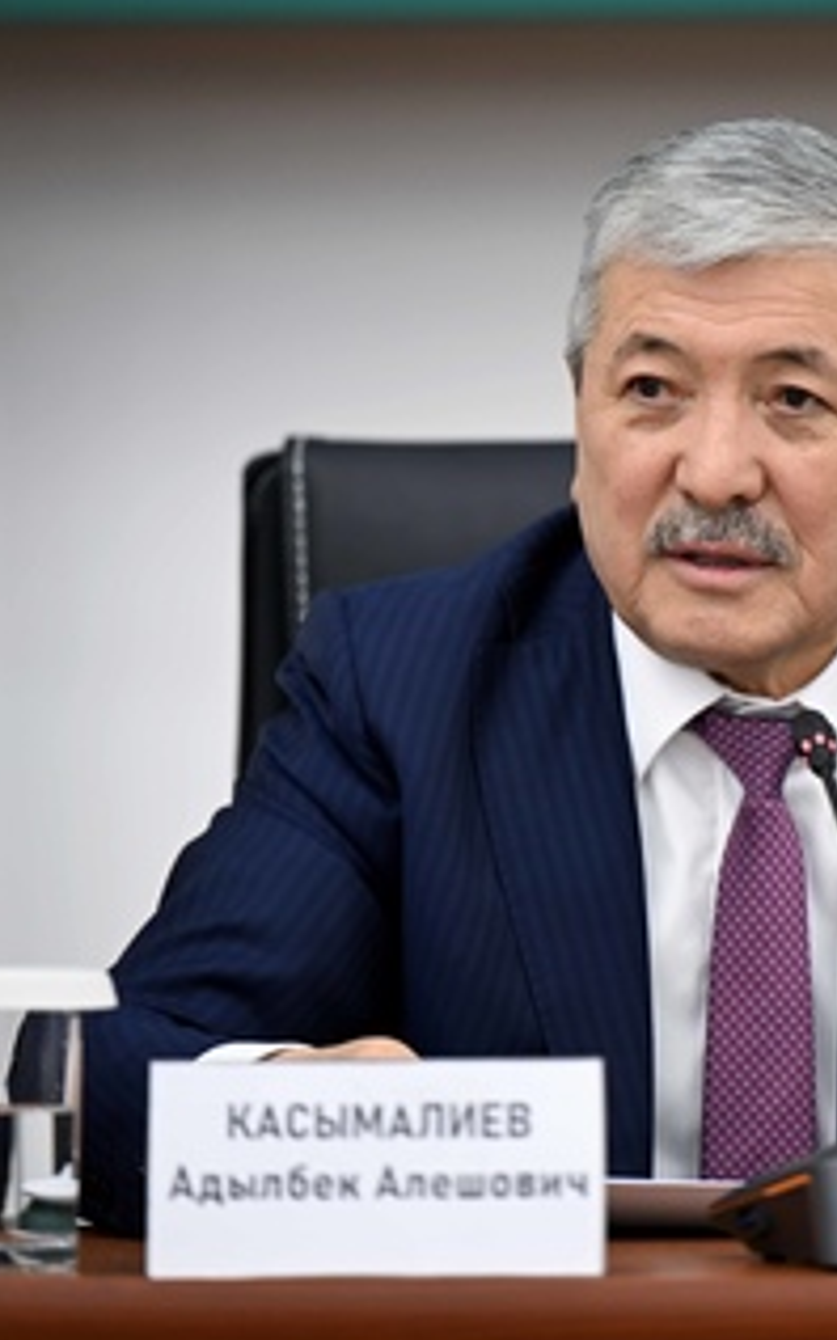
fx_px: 11137
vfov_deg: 6.9
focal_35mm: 305
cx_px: 761
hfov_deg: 4.3
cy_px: 662
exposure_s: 1/200
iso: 400
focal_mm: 190
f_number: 2.8
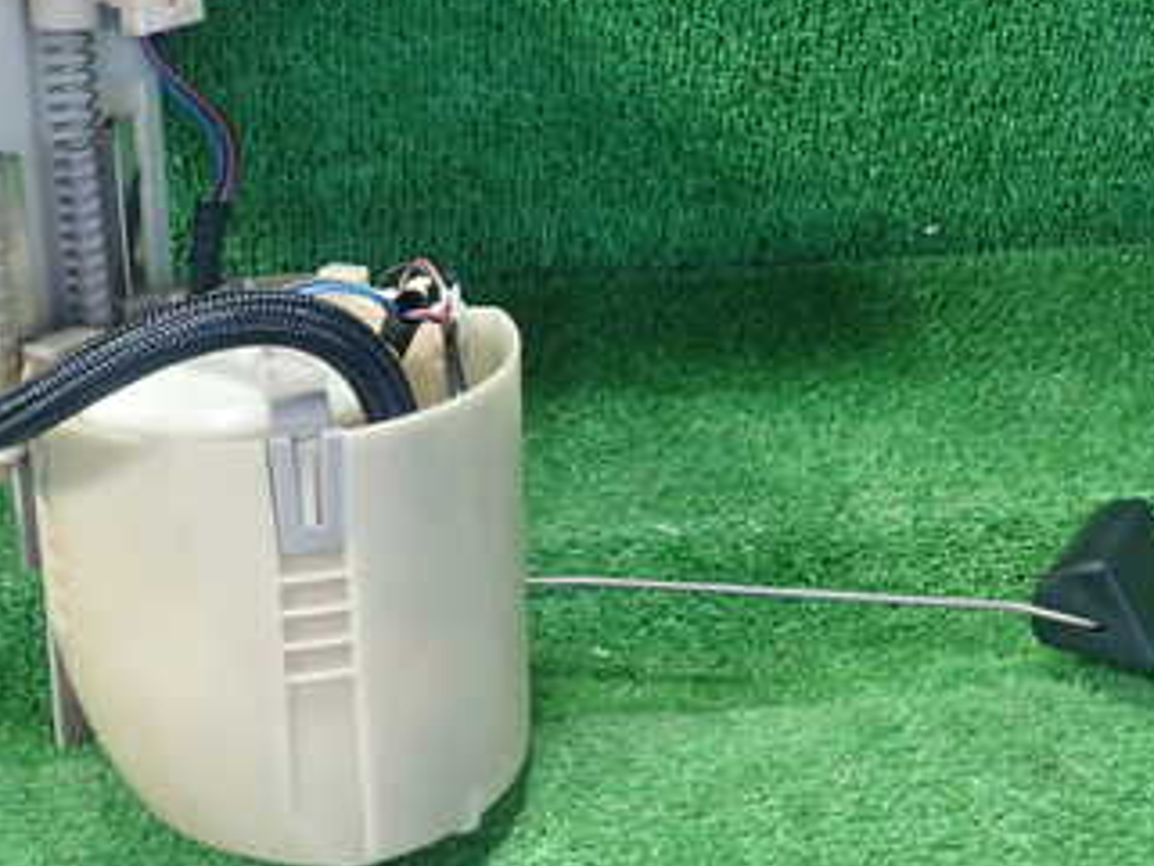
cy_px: 270
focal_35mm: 56
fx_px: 1868
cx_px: 413
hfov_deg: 34.1
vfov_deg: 25.9
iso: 500
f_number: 2.3
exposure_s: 1/125
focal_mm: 5.5
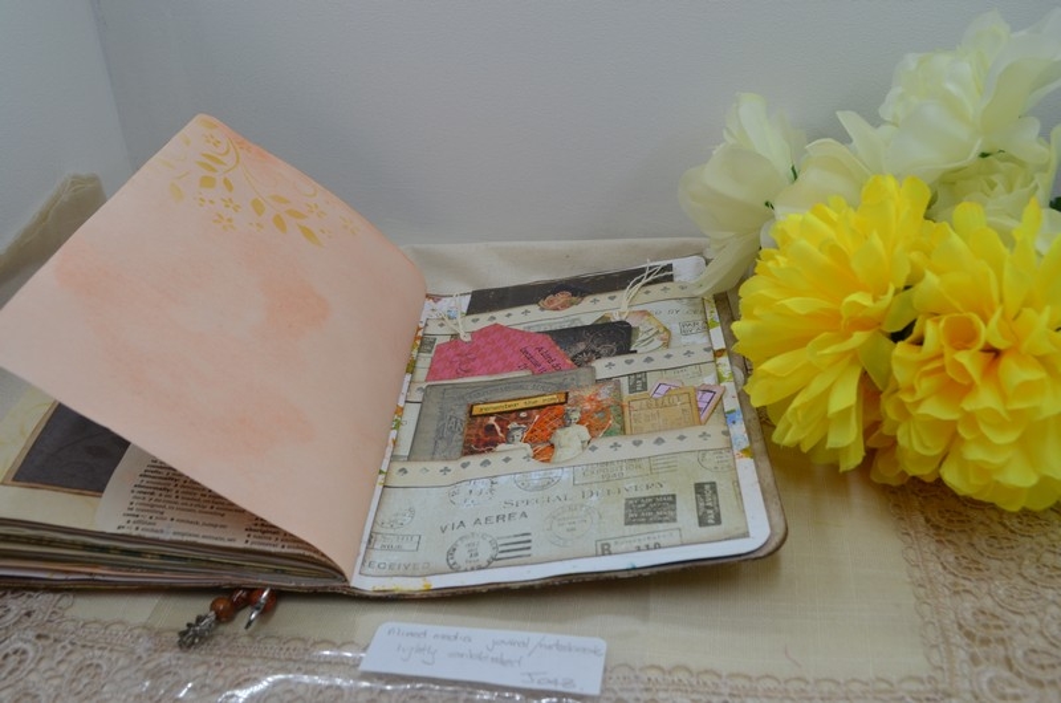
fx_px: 971
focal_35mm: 33
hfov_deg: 57.3
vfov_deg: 39.8
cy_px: 352
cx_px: 530
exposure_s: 1/60
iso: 360
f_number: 8
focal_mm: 22
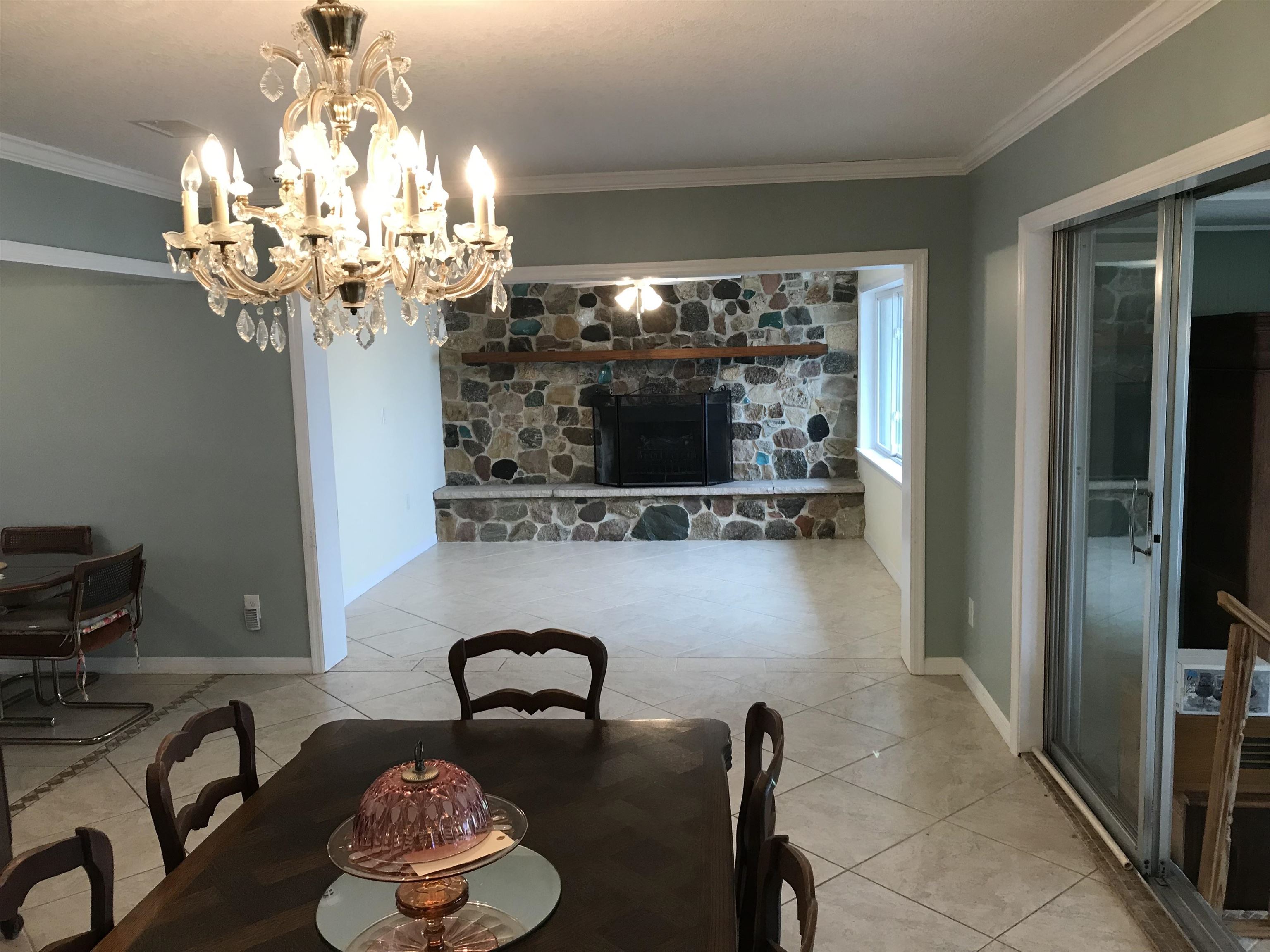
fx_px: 1027
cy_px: 476
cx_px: 635
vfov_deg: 49.7
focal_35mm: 28
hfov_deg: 63.4
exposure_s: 1/24
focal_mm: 3.99
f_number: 1.8
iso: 40
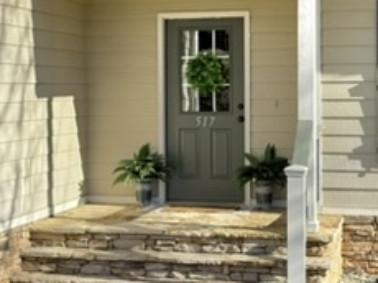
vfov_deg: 13.8
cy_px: 99
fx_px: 1167
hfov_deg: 18.3
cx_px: 117
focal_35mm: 107
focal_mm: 6.76
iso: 80
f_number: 1.78
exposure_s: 1/2611
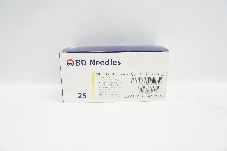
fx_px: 170
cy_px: 76
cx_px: 114
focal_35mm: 27
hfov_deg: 67.4
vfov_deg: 47.8
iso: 200
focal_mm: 18
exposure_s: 1/20
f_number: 7.1
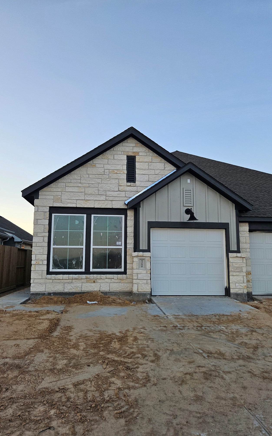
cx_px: 128
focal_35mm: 25
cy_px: 220
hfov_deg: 49.3
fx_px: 297
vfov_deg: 72.5
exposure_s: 1/408
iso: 40
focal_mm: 5.4
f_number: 1.8
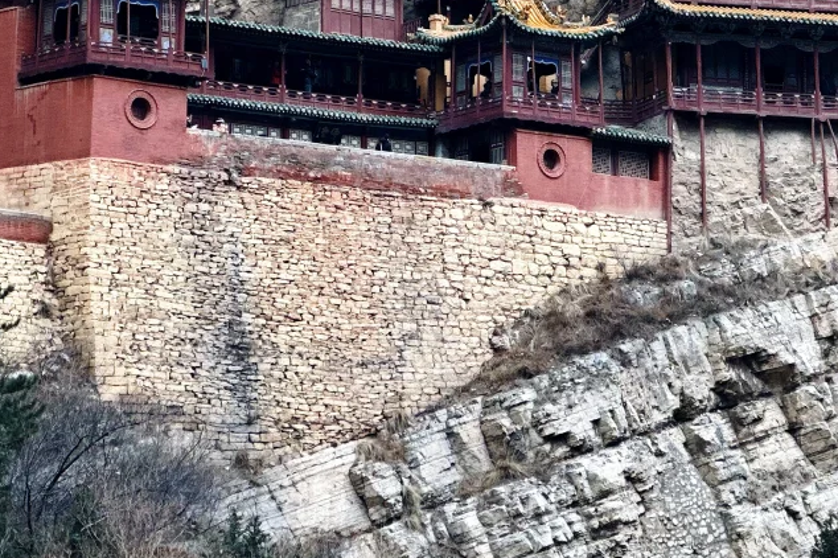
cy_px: 9
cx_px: 605
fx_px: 4234
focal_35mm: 182
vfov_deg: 7.5
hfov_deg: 11.3
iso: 32
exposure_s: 1/121
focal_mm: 9
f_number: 2.8
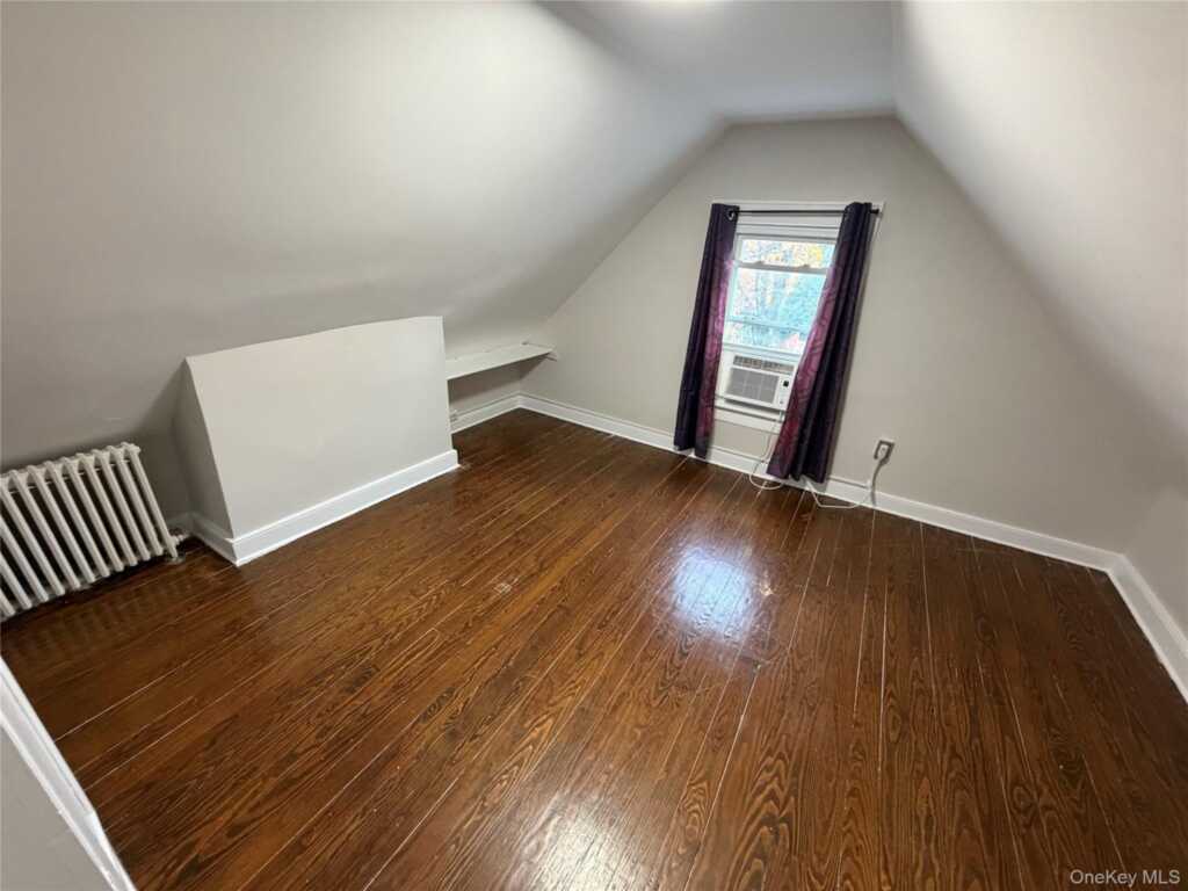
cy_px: 446
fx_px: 480
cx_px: 594
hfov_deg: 102.1
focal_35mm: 14
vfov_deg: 85.7
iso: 320
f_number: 2.2
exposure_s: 1/60
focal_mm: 2.22
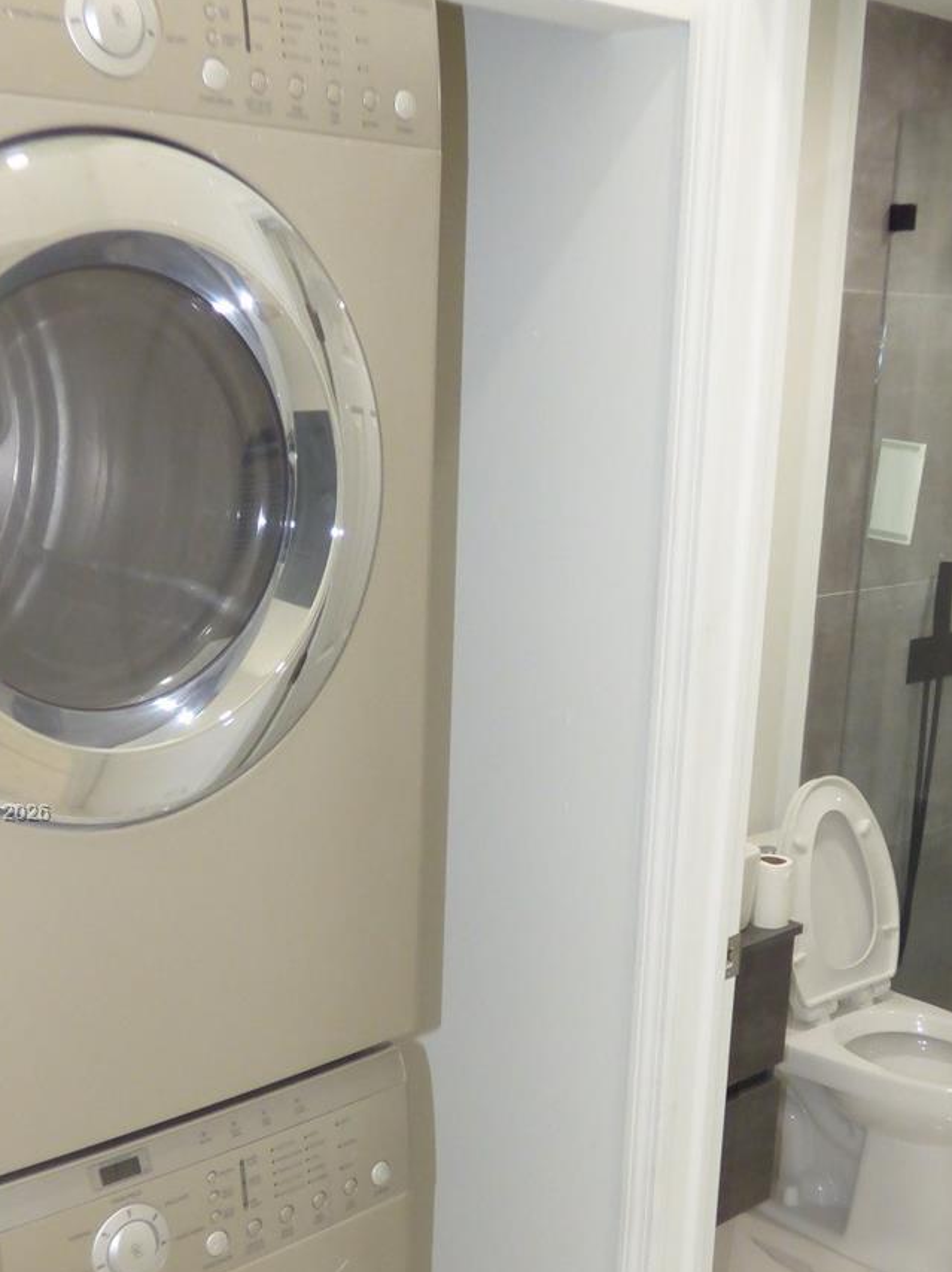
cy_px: 814
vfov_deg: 41.7
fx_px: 1651
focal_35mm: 45
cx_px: 443
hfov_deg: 32.1
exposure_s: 1/60
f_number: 3.3
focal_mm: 5.53
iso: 500
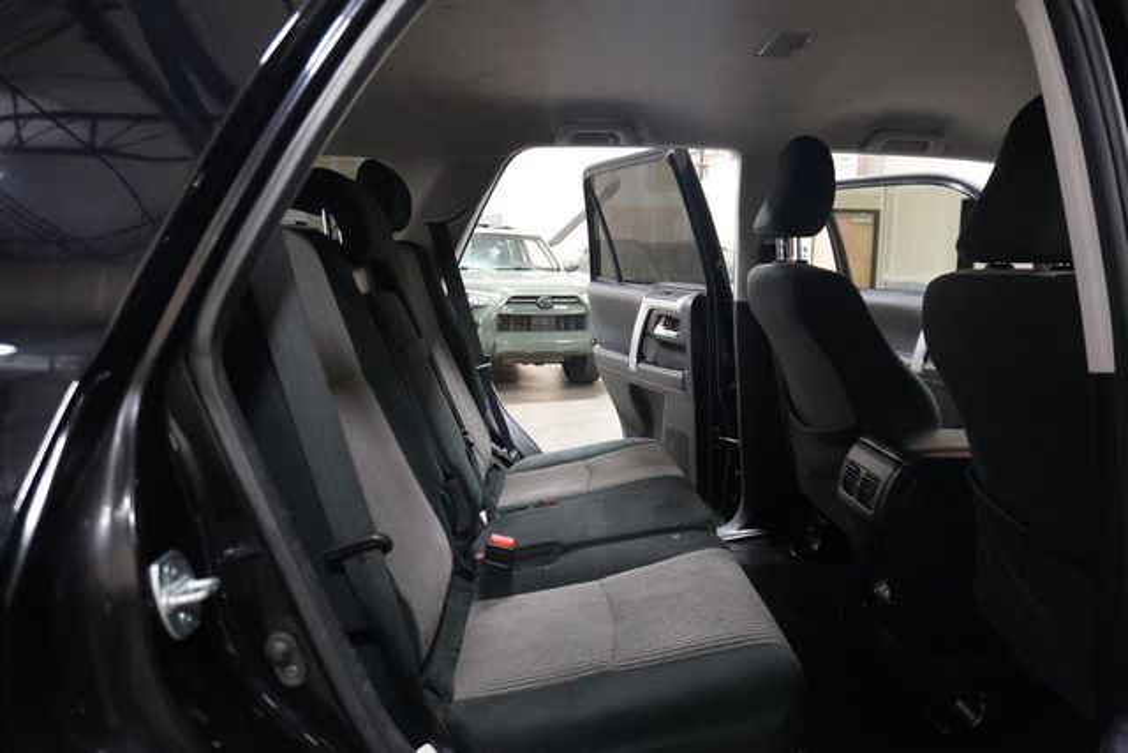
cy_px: 376
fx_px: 752
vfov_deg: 53.2
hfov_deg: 73.7
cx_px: 564
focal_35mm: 24
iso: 6400
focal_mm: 16
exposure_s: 1/60
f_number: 3.5
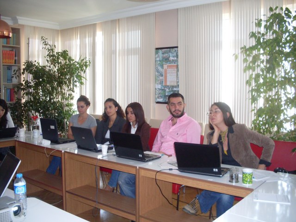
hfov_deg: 49.0
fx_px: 325
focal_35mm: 38
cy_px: 111
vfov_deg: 37.7
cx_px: 148
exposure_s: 1/45
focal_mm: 6.3
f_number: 2.8
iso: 160
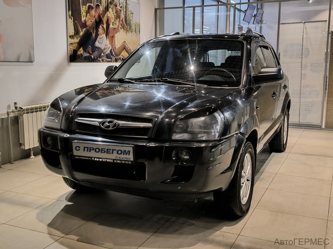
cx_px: 166
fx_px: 366
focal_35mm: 38
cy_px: 124
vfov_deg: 37.7
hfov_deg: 49.0
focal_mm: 6.92
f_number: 1.9
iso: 250
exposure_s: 1/50
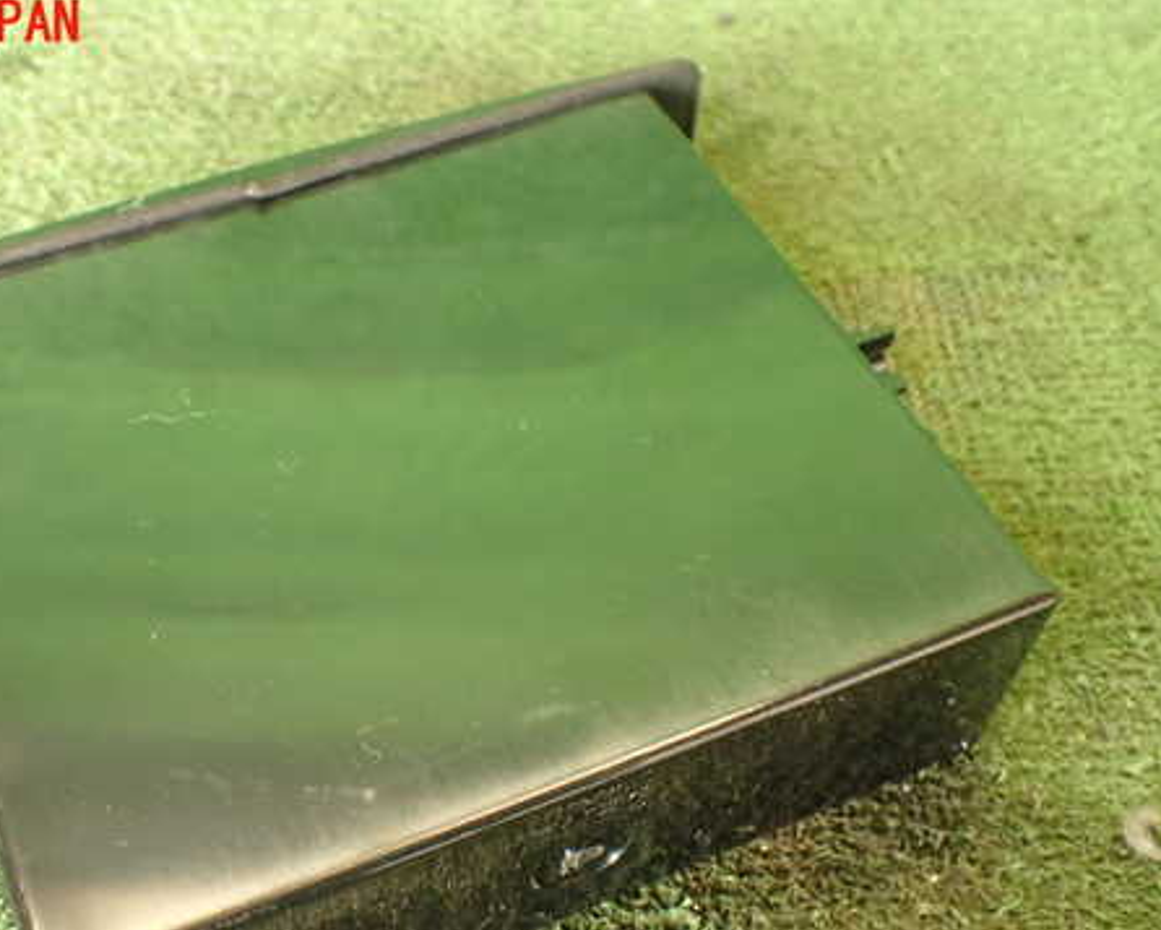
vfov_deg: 35.5
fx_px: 1443
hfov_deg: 43.2
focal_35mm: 42
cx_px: 388
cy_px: 578
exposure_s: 1/30
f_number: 2.4
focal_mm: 5.79
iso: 400
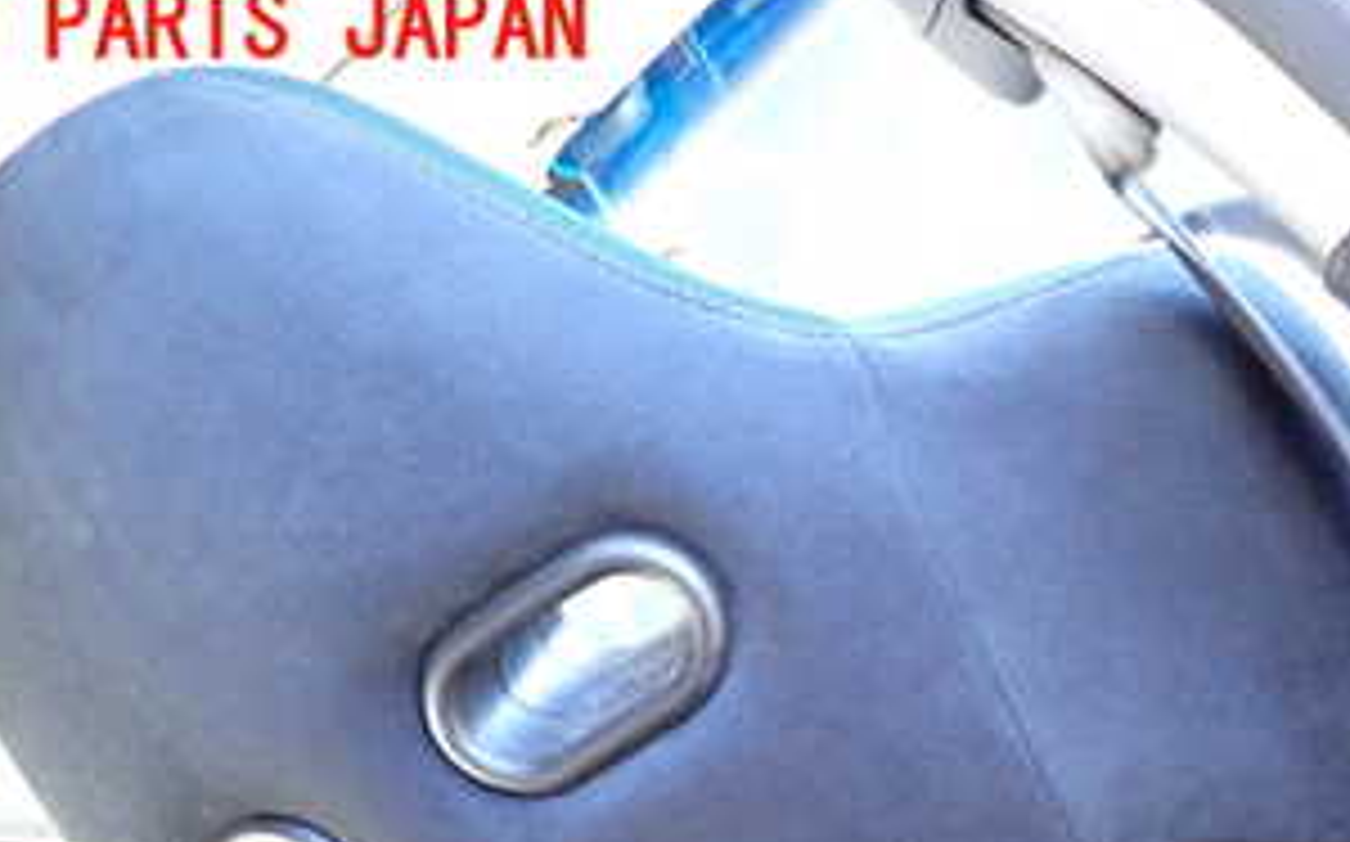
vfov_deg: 22.6
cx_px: 1120
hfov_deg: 36.6
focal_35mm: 53
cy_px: 986
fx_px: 1949
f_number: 2
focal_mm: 4.5
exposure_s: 1/125
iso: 800
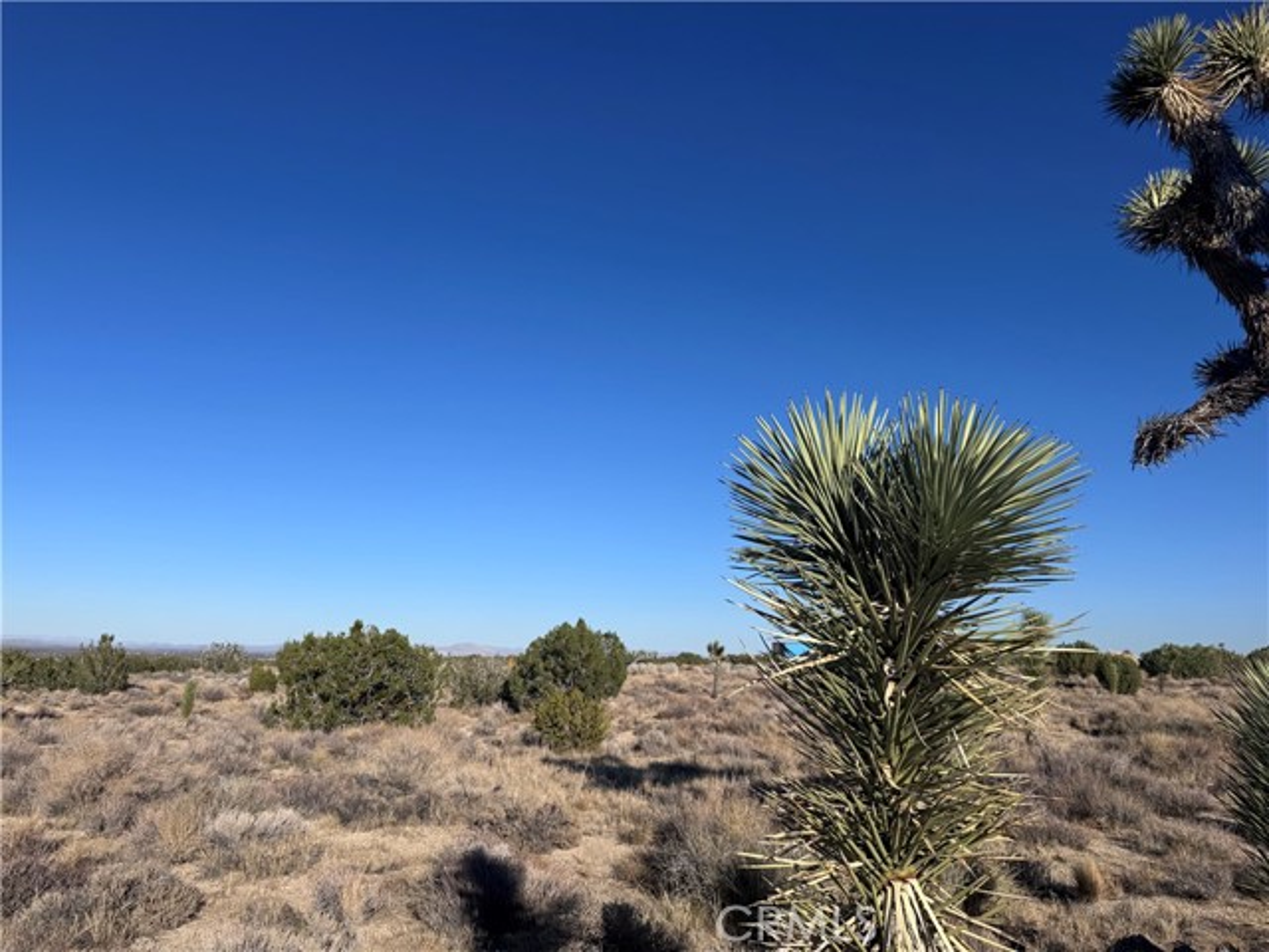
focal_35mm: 24
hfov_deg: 71.6
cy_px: 476
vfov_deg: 56.8
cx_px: 634
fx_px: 880
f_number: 1.78
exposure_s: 1/7092
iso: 80
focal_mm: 6.76
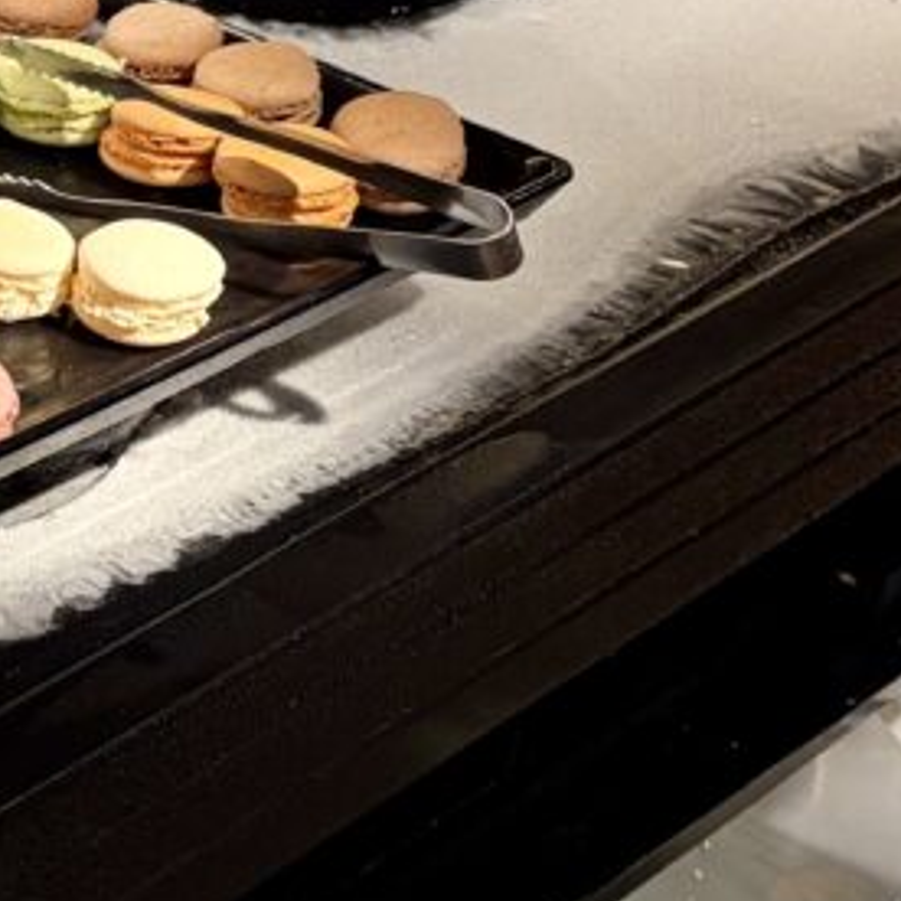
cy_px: 140
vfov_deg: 17.2
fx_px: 2945
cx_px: -816
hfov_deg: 14.8
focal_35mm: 100
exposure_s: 1/100
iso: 64
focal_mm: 5.96
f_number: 1.6
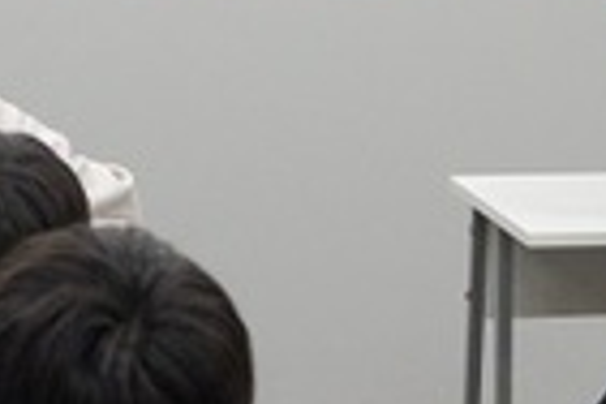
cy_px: -129
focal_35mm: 204
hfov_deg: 10.1
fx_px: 3434
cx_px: 327
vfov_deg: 6.7
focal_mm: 40
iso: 3200
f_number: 8
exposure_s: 1/100
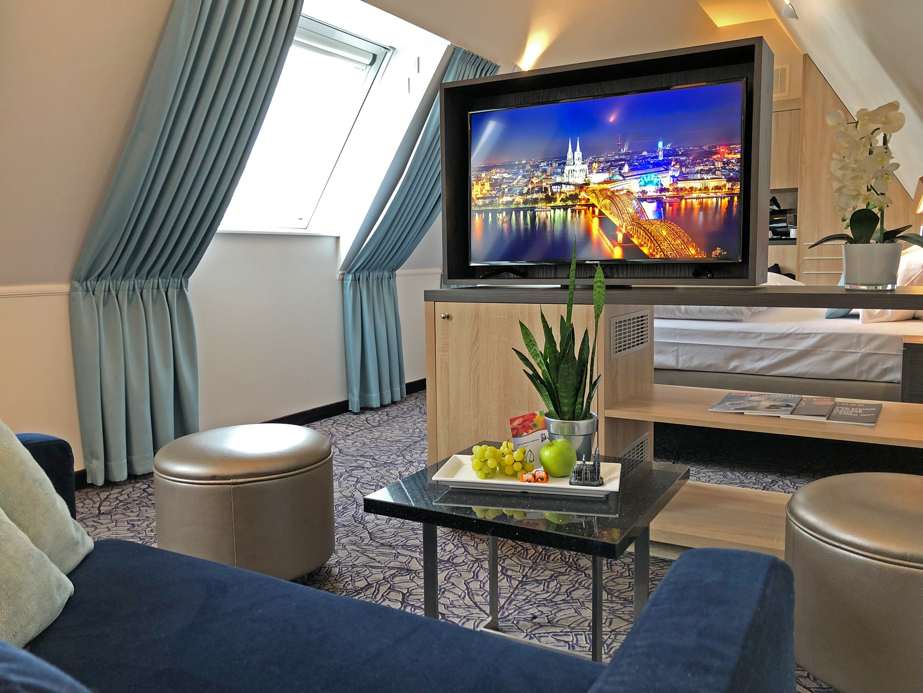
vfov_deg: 49.7
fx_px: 747
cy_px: 346
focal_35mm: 28
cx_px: 462
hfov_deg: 63.4
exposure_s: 1/17
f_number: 1.8
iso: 40
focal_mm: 3.99
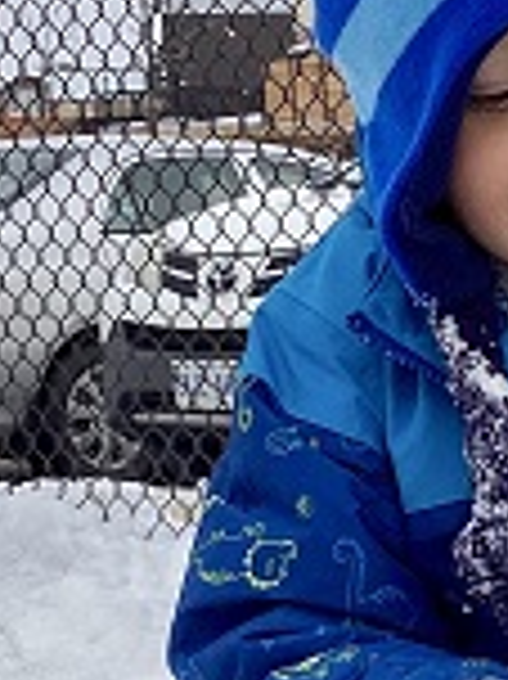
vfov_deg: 14.2
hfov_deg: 10.5
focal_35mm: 137
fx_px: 2684
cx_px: 751
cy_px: 639
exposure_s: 1/662
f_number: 2.4
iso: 25
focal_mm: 3.3
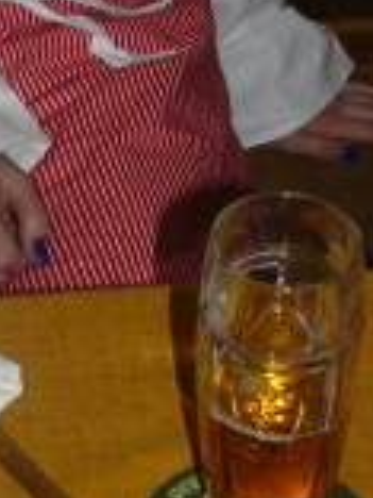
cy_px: -394
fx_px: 1882
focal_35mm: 131
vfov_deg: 13.5
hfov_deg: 11.2
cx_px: 33
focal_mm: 6
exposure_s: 1/30
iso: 100
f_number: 2.8
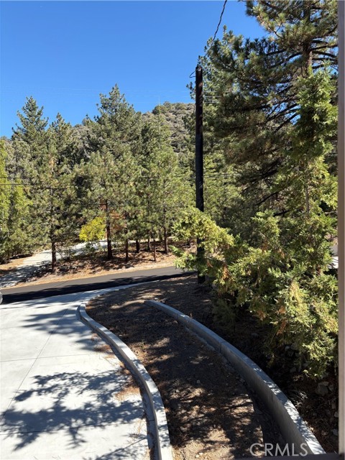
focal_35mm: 26
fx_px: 346
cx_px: 172
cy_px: 230
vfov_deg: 67.3
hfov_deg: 53.1
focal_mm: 5.96
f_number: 1.6
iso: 64
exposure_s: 1/1550
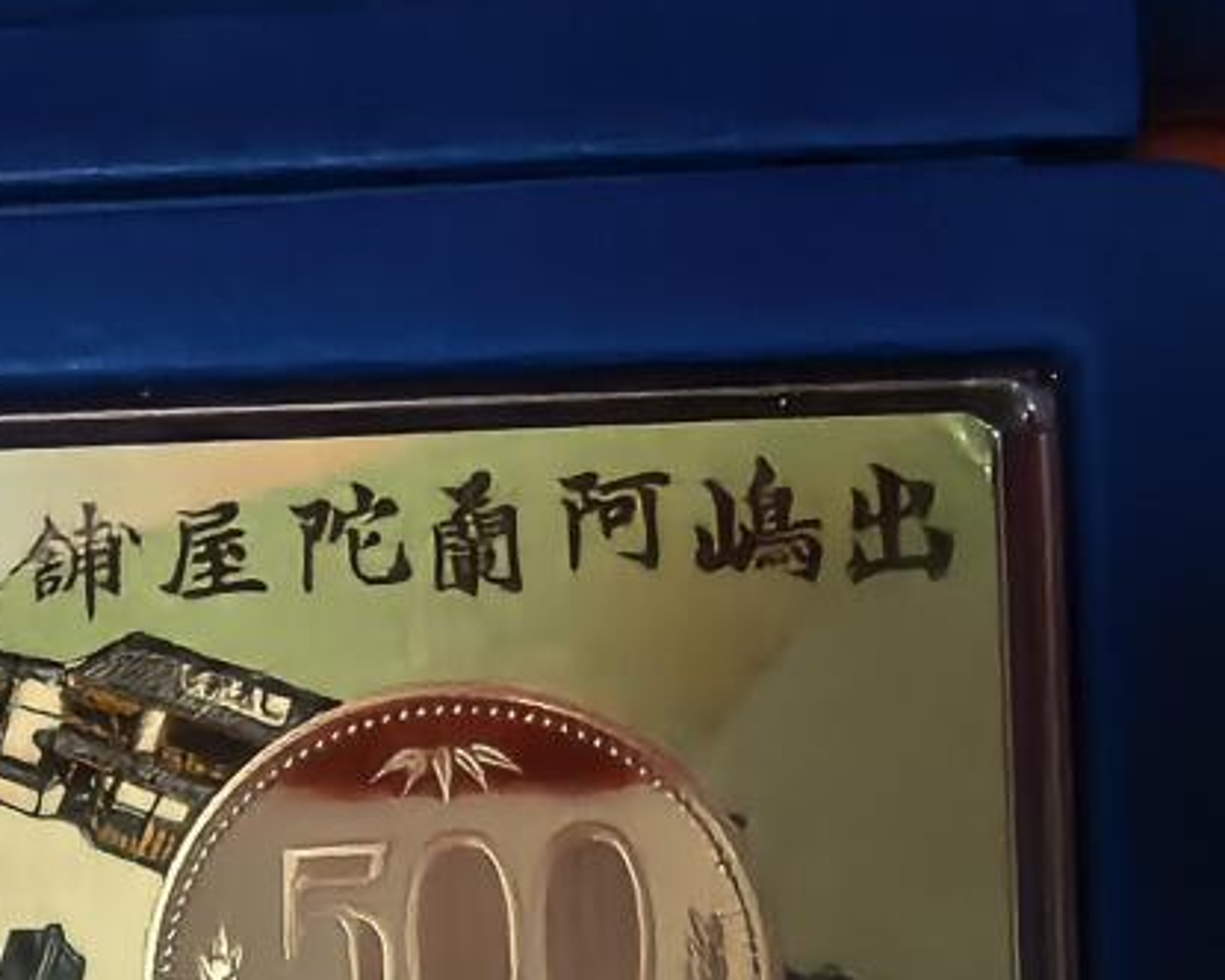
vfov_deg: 17.8
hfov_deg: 21.7
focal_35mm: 79
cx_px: -387
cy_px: 1376
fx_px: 2864
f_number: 2.2
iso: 125
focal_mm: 1.68
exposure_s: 1/50
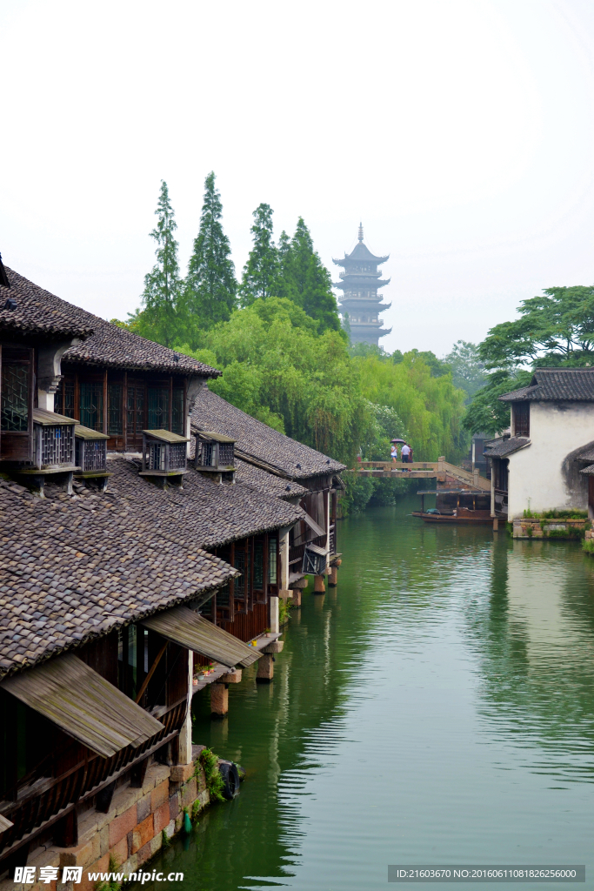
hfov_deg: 25.8
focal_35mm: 52
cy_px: 446
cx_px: 297
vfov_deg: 37.8
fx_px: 1299
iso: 100
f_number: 2.8
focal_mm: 35
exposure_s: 1/640
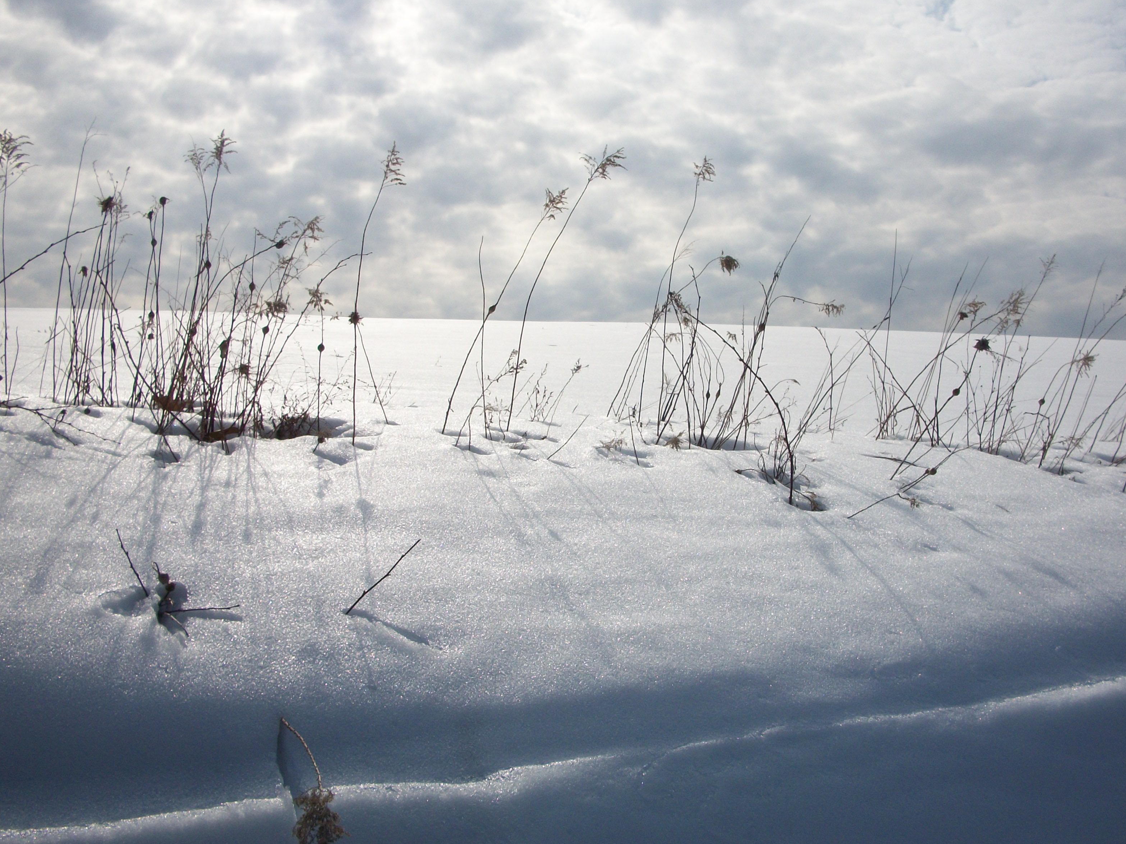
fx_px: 1334
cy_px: 380
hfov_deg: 45.7
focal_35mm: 41
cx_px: 619
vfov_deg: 35.1
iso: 80
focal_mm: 6.3
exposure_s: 1/1250
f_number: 5.6
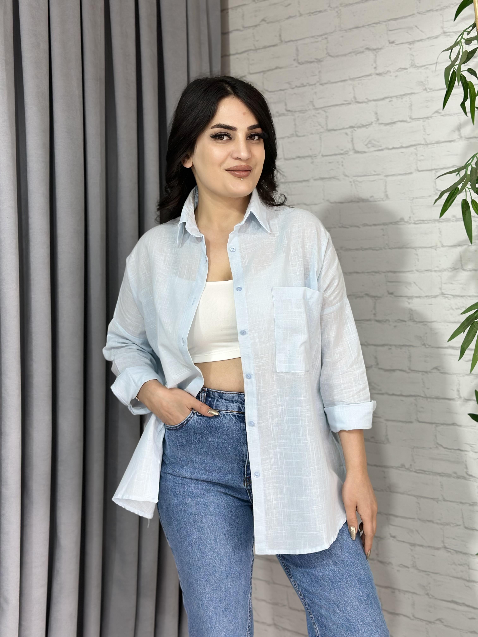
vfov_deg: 39.7
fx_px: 884
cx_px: 239
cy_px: 318
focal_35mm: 48
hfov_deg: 30.3
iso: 80
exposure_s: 1/141
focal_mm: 6.86
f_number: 1.78
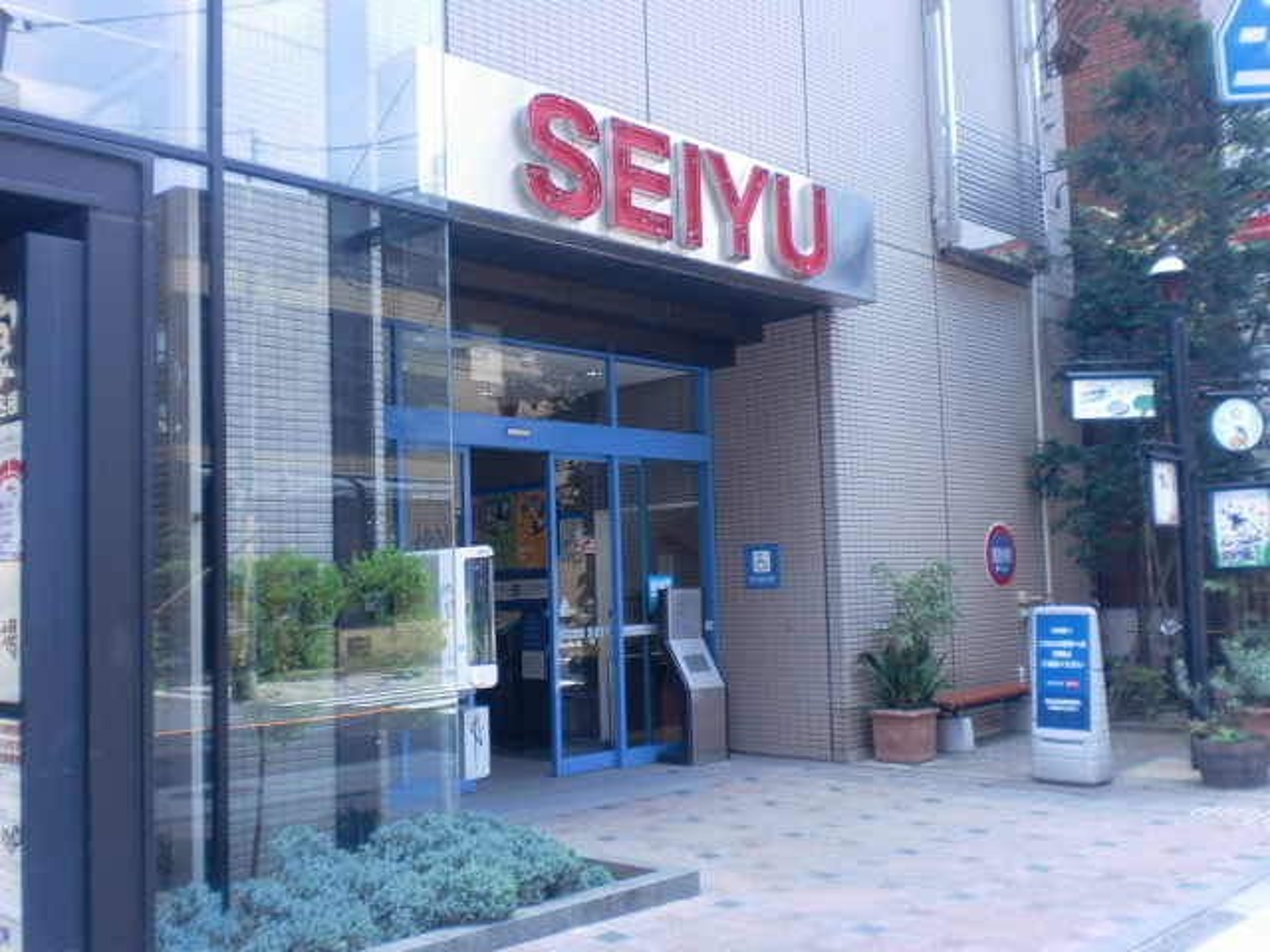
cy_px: 476
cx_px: 635
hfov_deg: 52.6
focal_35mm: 35
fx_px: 1284
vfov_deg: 40.7
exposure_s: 1/80
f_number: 3.1
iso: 64
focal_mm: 6.3
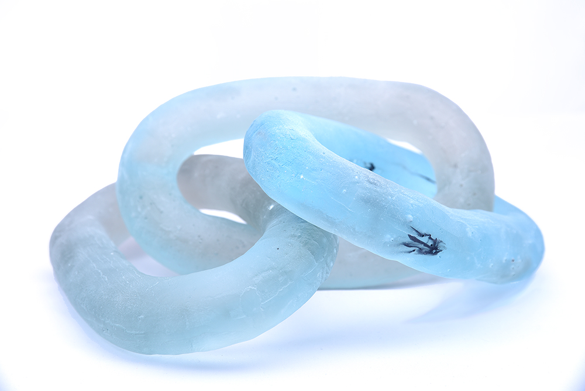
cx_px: 292
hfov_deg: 27.0
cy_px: 196
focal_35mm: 75
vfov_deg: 18.2
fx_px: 1219
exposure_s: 1/160
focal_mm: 75
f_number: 9
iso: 100
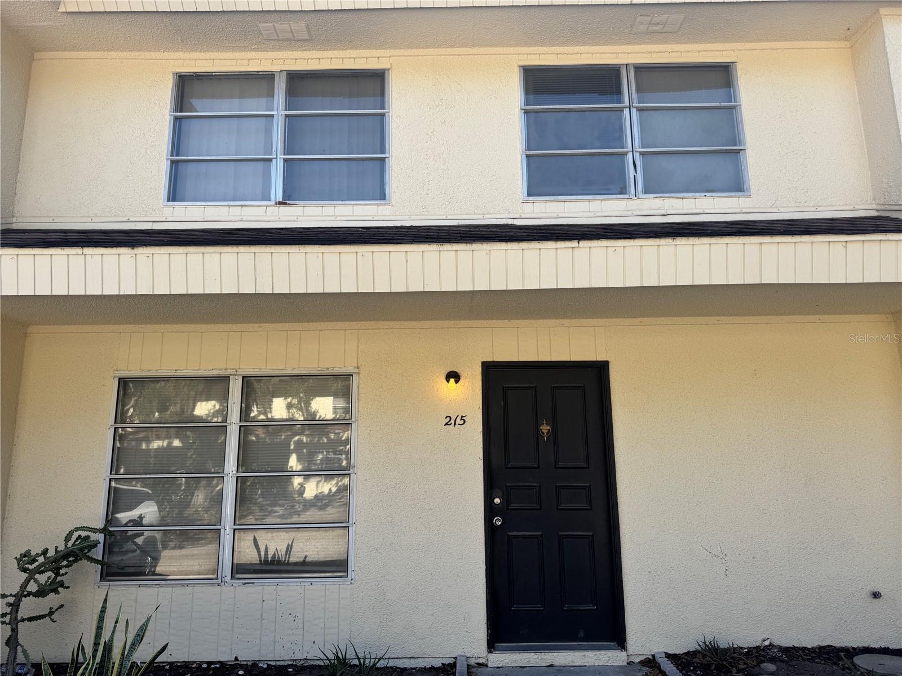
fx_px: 625
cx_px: 451
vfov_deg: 56.8
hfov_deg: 71.6
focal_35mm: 24
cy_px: 338
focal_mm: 6.76
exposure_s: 1/980
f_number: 1.78
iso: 80
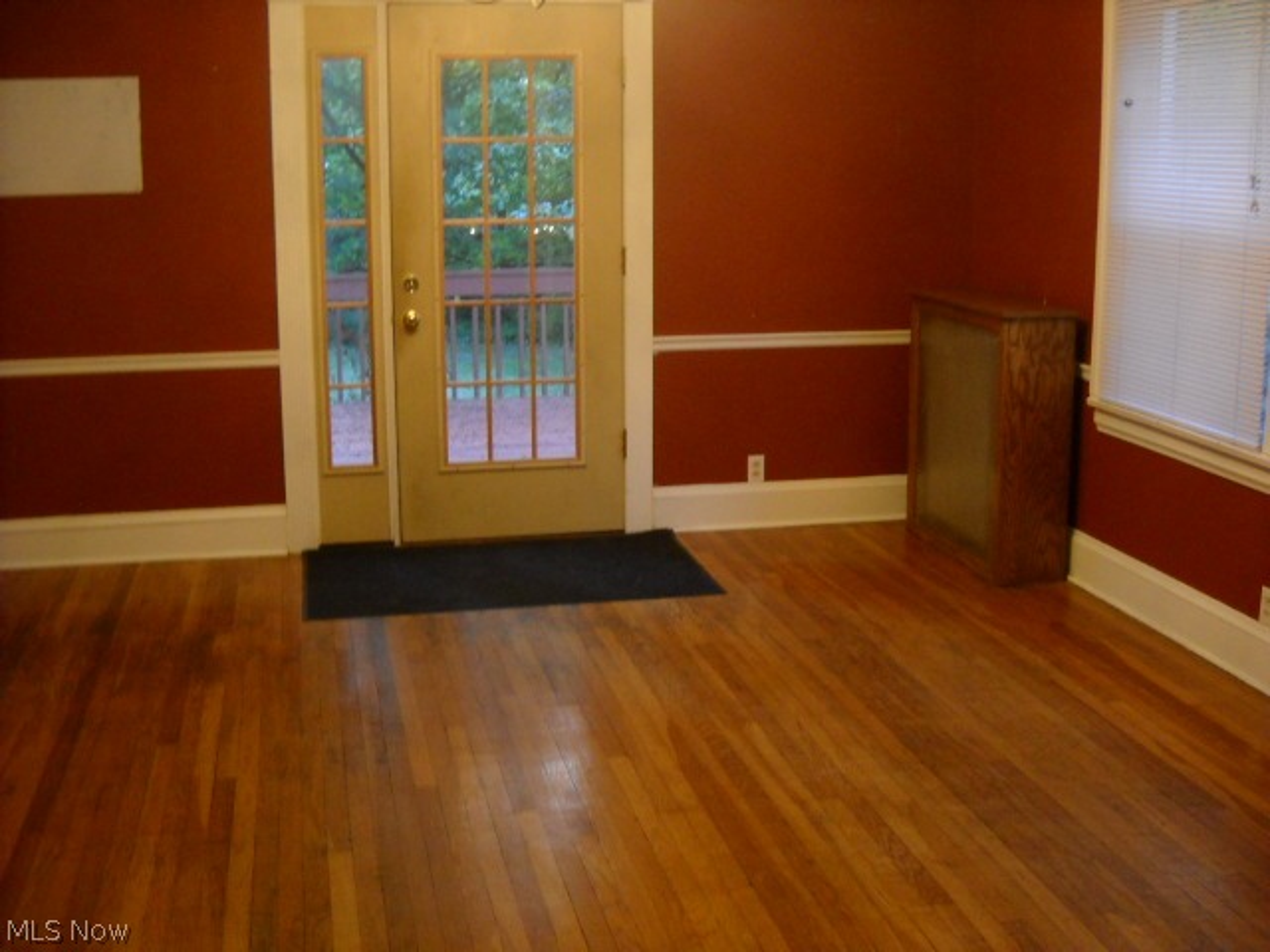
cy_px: 476
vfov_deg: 35.1
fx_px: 1504
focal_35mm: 41
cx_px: 635
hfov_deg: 45.8
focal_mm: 6.72
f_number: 3.1
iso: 400
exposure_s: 1/14
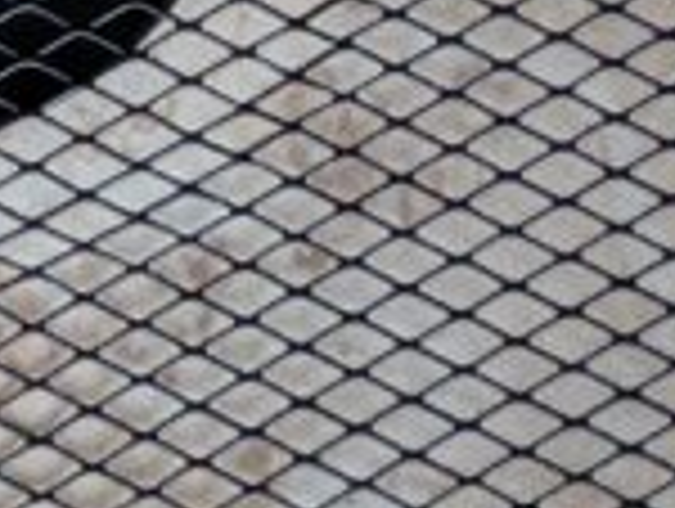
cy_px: -205
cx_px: -270
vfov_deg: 4.3
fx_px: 6797
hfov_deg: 5.6
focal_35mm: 348
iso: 74
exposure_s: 1/120
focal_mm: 5.43
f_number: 1.89
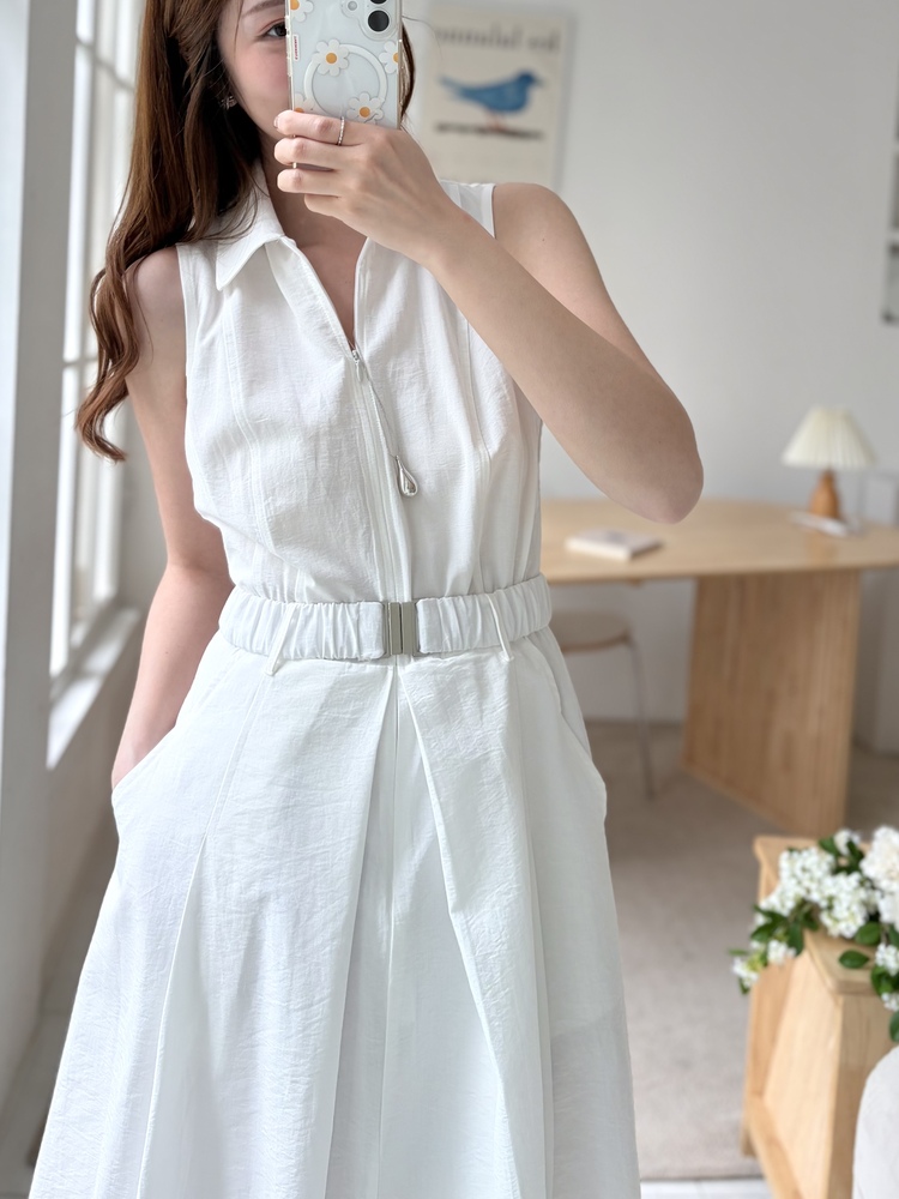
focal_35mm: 26
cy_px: 600
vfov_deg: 67.3
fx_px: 900
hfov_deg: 53.1
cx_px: 450
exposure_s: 1/120
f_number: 1.6
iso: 64
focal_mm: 5.96
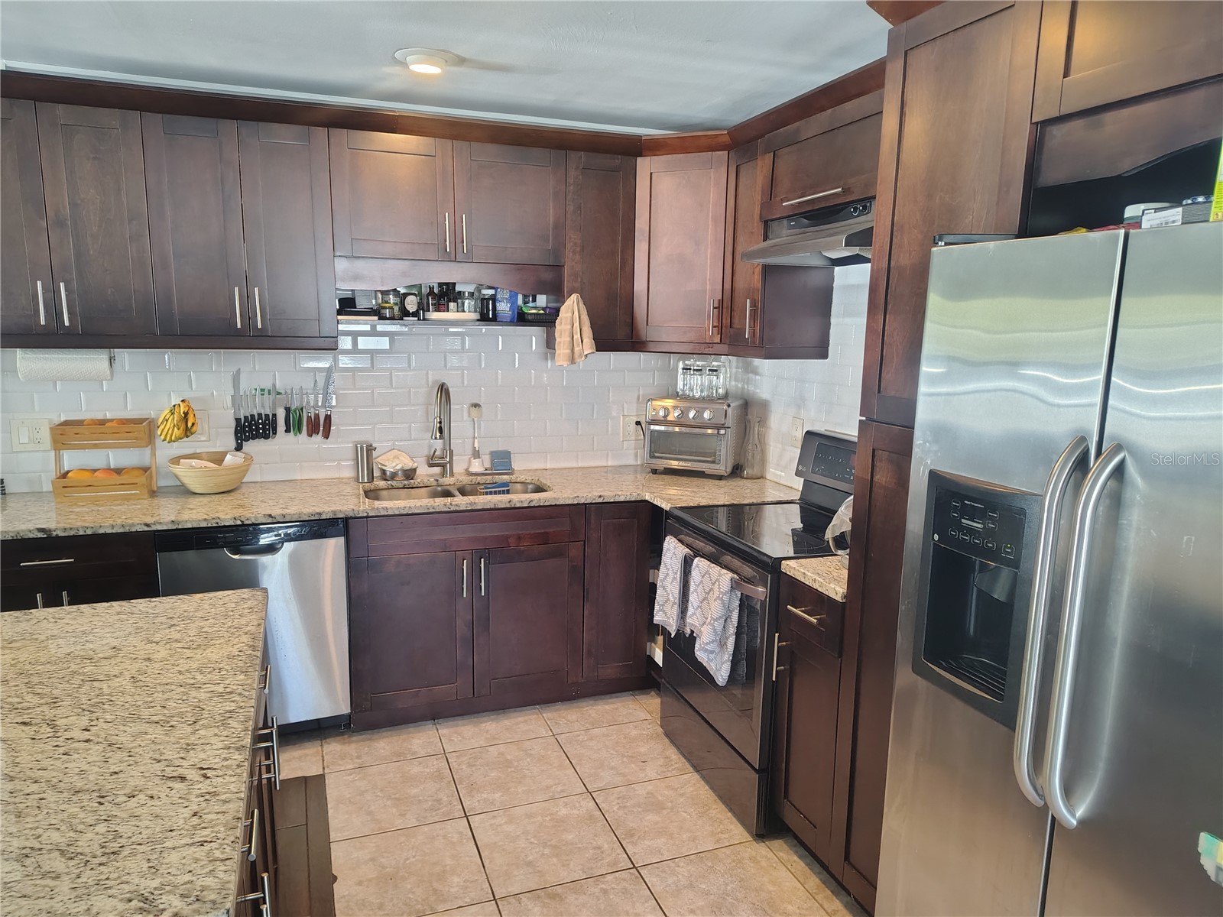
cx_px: 612
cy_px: 458
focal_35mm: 24
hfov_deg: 71.6
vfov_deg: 56.8
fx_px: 848
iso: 1946
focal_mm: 5.56
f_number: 1.8
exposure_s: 1/60
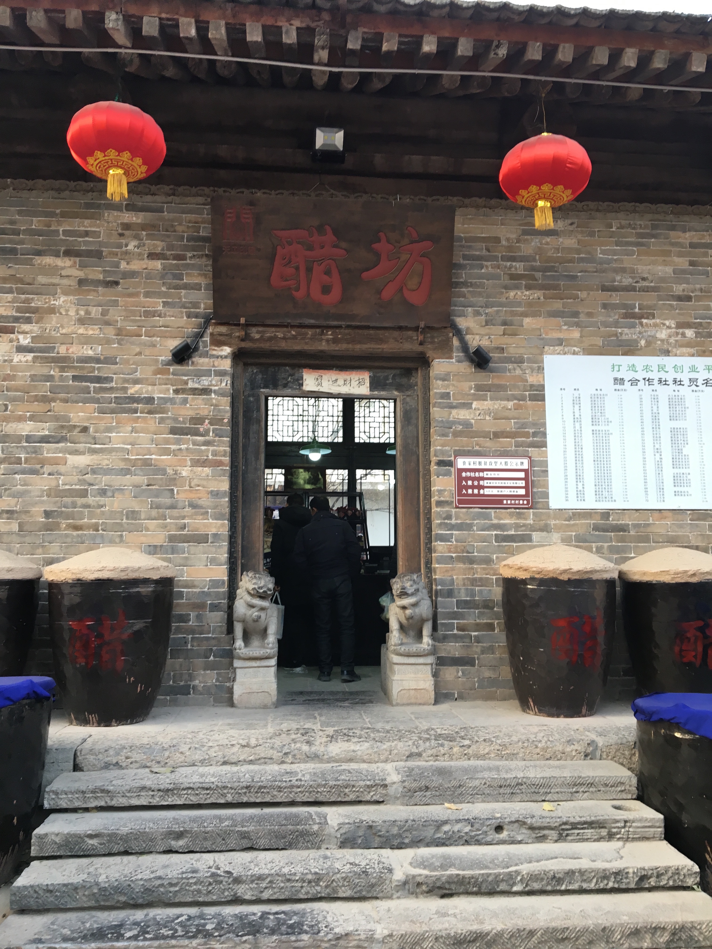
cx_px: 356
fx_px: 795
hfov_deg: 48.2
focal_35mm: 29
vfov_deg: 61.7
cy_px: 474
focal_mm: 4.15
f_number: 2.2
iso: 25
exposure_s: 1/33
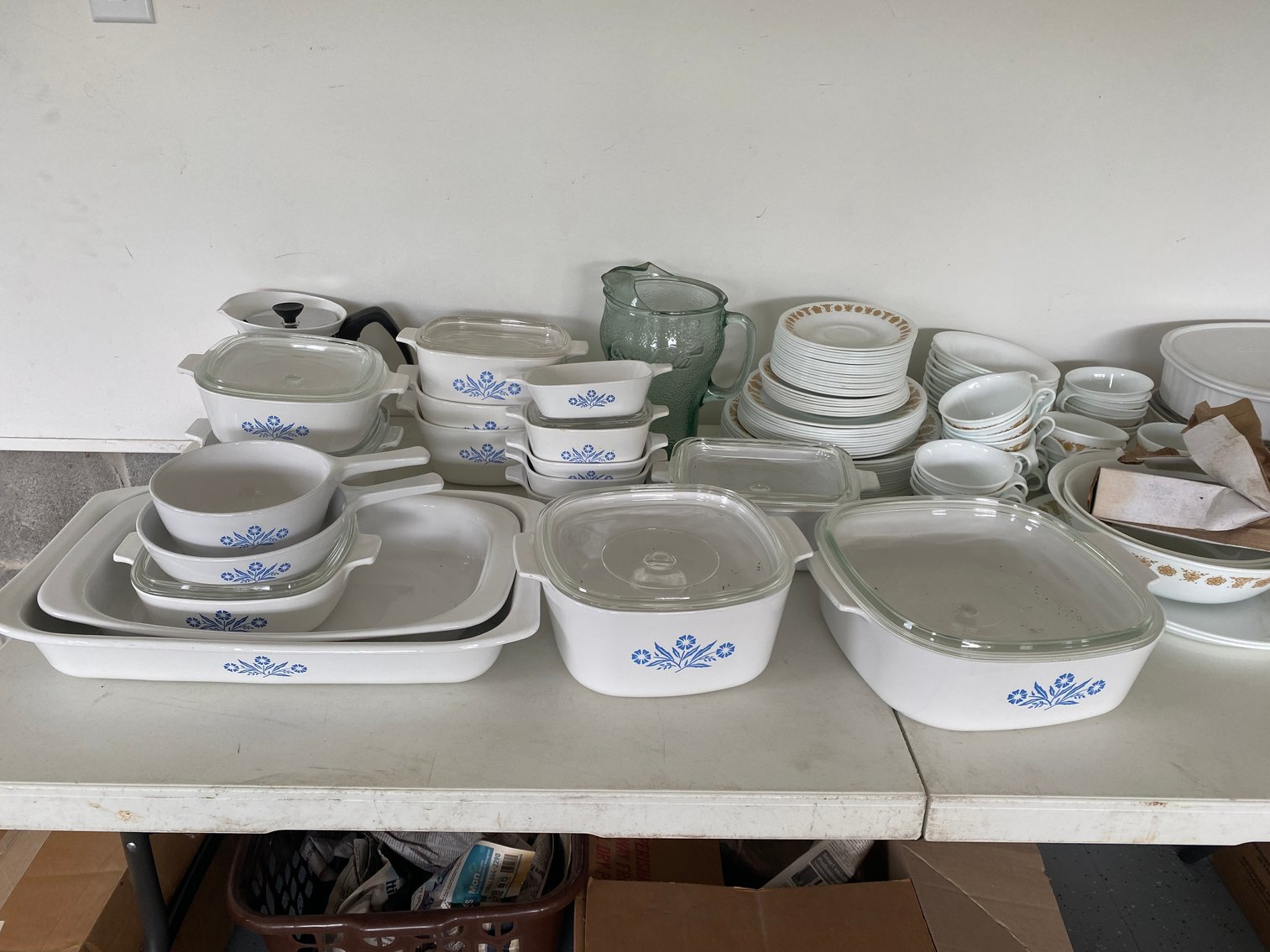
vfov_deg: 53.1
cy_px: 476
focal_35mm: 26
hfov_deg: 67.3
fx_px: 954
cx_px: 635
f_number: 1.8
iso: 64
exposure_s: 1/122
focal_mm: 4.25
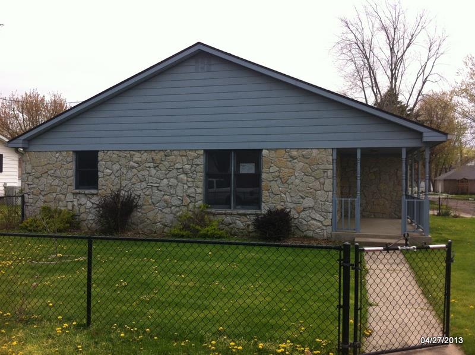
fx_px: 480
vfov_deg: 40.6
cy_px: 178
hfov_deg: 52.7
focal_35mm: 35
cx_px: 238
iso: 80
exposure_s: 1/1117
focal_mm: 3.85
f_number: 2.8
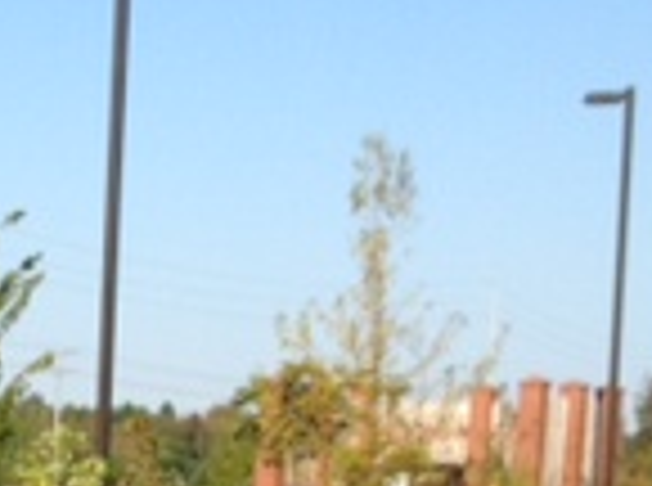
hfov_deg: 12.5
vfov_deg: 9.1
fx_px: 2912
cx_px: -126
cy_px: 850
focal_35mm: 155
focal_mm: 4.28
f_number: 2.4
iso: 50
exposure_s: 1/1381
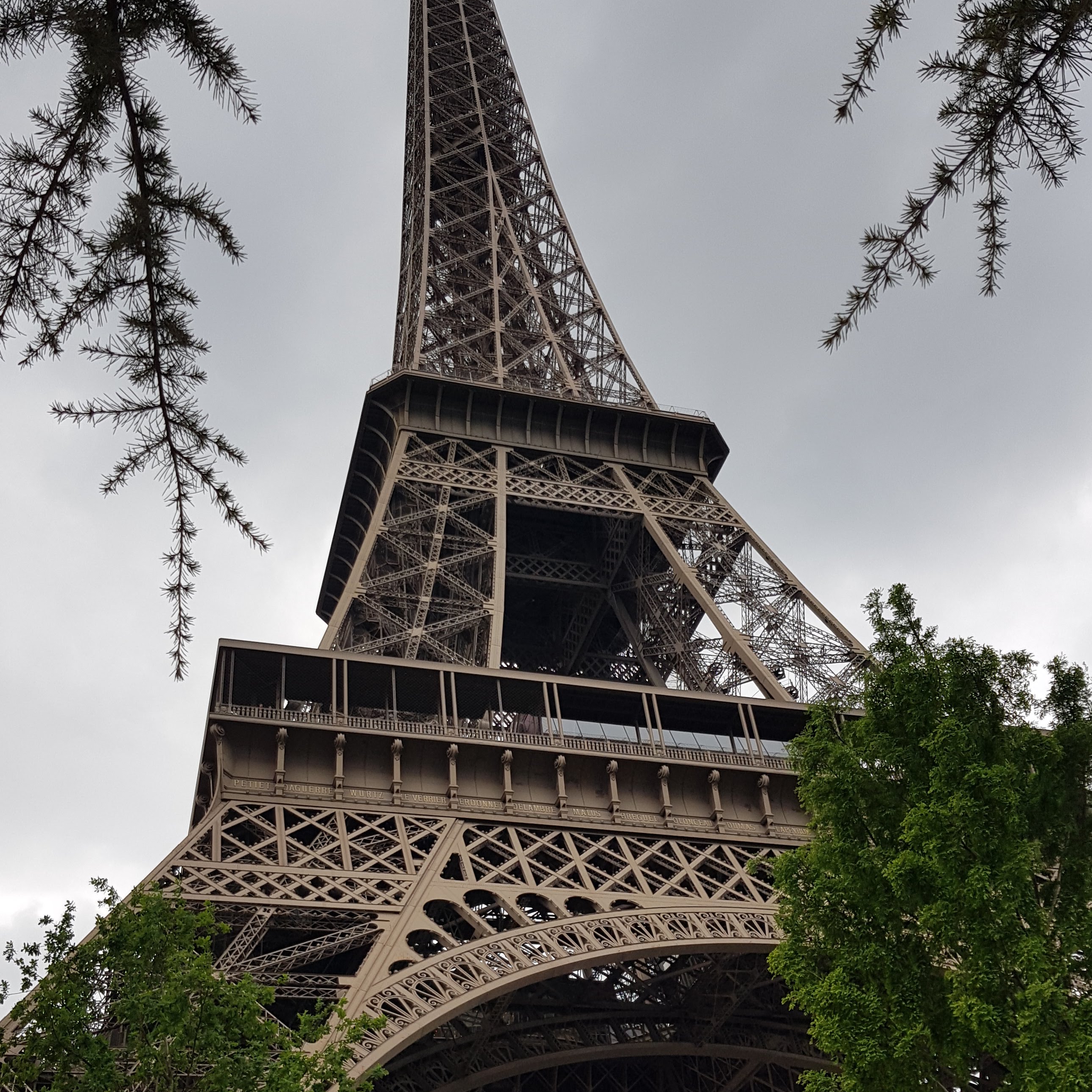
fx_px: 1285
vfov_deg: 45.6
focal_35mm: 36
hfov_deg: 46.0
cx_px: 492
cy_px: 690
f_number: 1.7
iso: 40
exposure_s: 1/297
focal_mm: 4.3
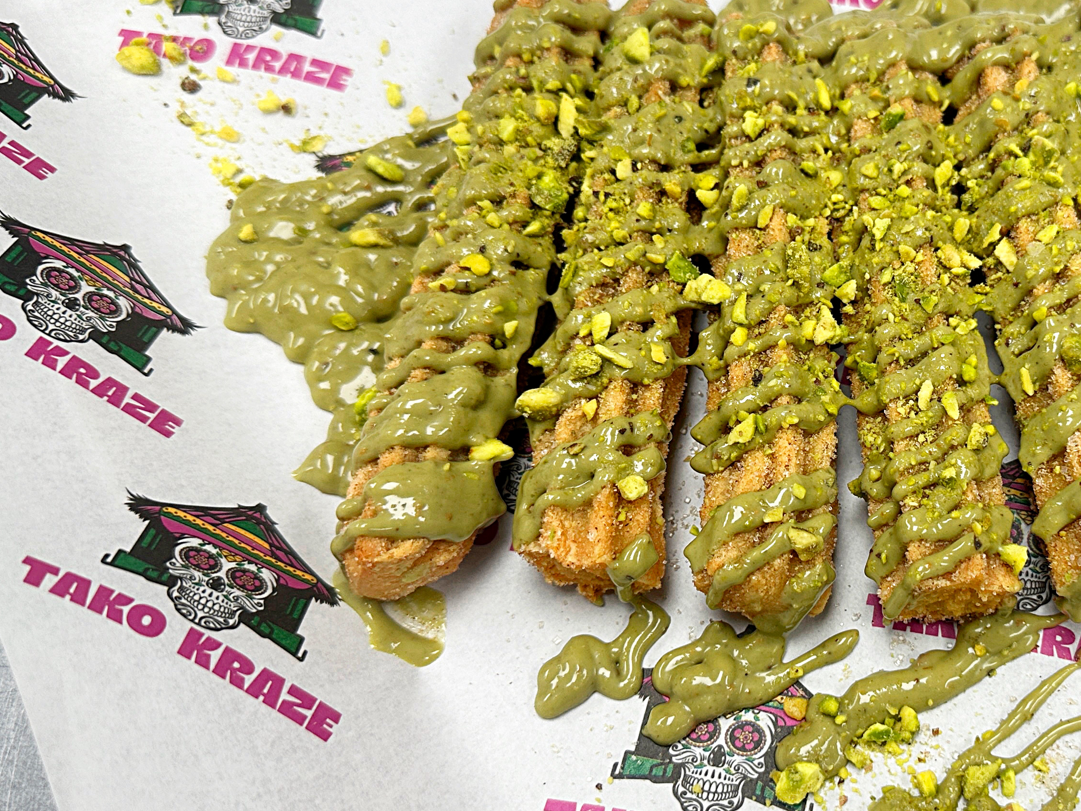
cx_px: 868
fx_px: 1343
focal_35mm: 43
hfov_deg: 41.9
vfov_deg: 33.6
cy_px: 399
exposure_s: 1/120
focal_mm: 6.86
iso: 100
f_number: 1.78
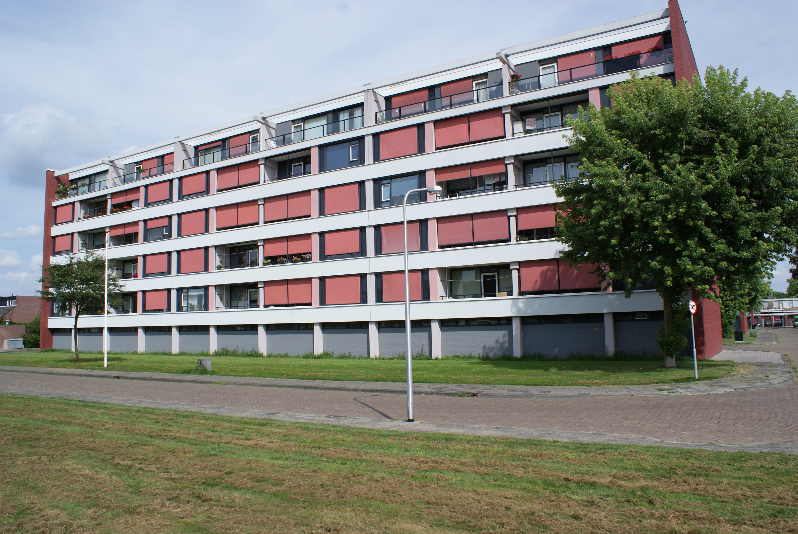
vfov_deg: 48.0
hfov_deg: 67.3
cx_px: 399
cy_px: 267
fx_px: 599
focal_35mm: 27
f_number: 10
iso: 100
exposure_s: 1/250
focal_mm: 18
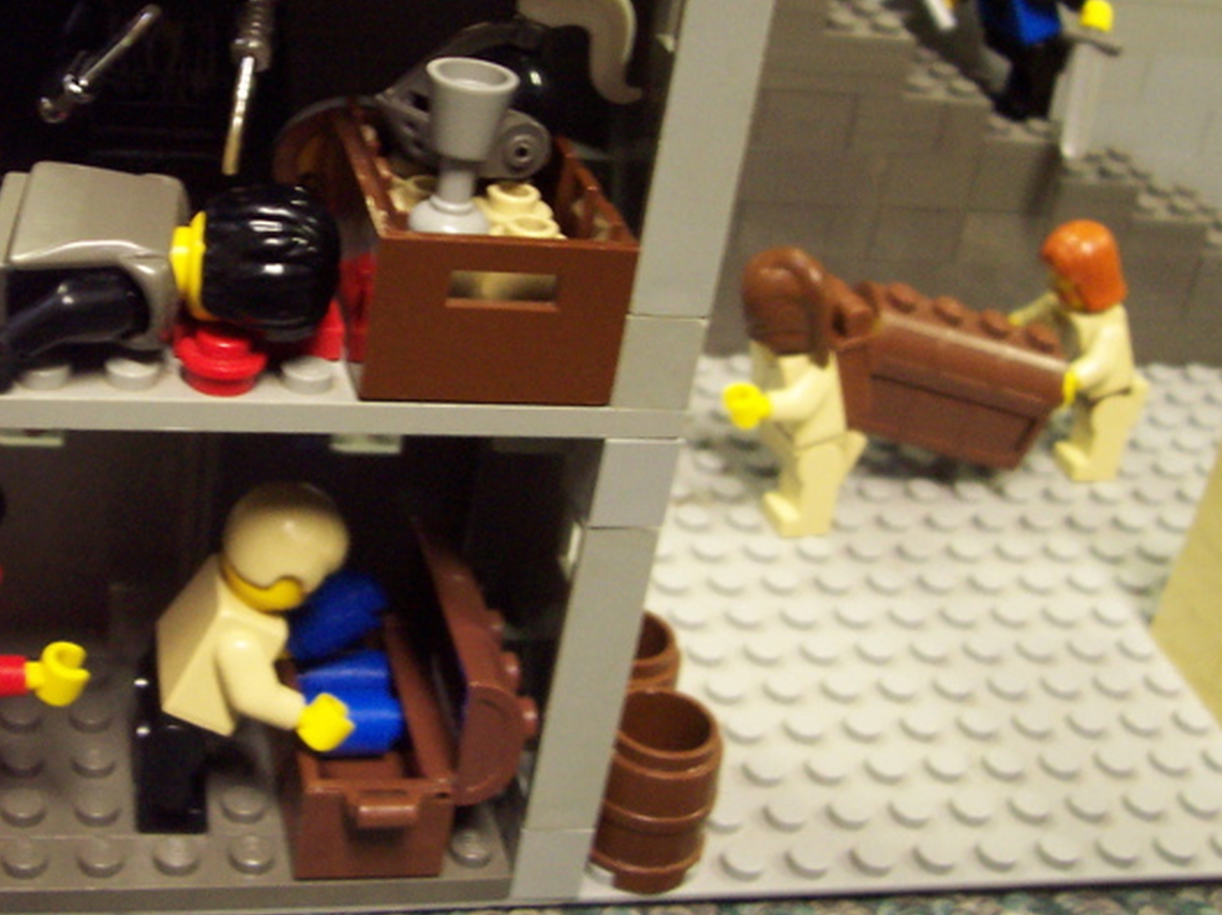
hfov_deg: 34.0
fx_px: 1976
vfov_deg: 26.0
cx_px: 381
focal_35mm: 56
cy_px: 351
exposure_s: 1/8
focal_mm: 5.6
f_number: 2.8
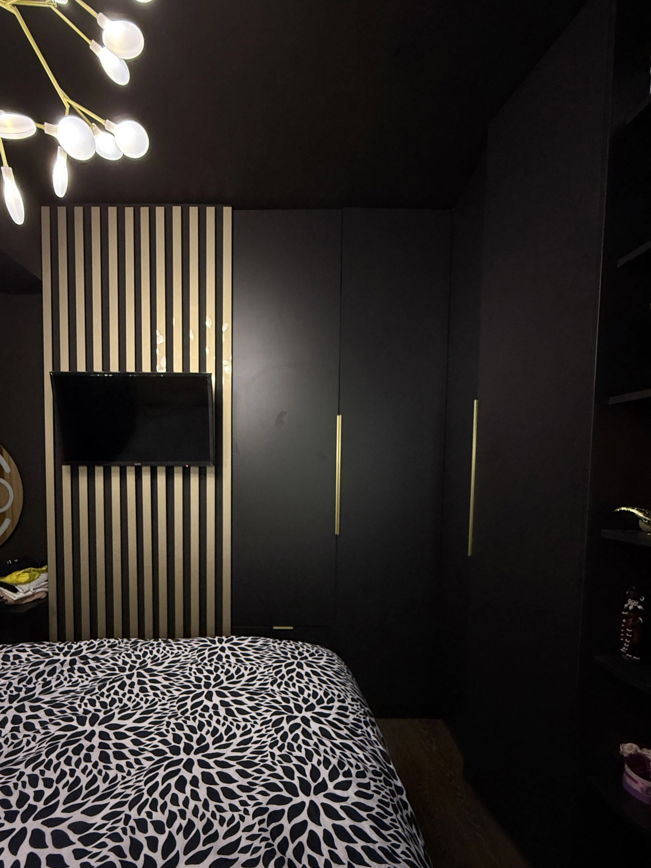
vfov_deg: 102.1
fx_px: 351
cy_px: 434
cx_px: 326
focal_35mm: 14
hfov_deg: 85.7
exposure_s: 1/50
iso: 400
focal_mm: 2.22
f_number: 2.2
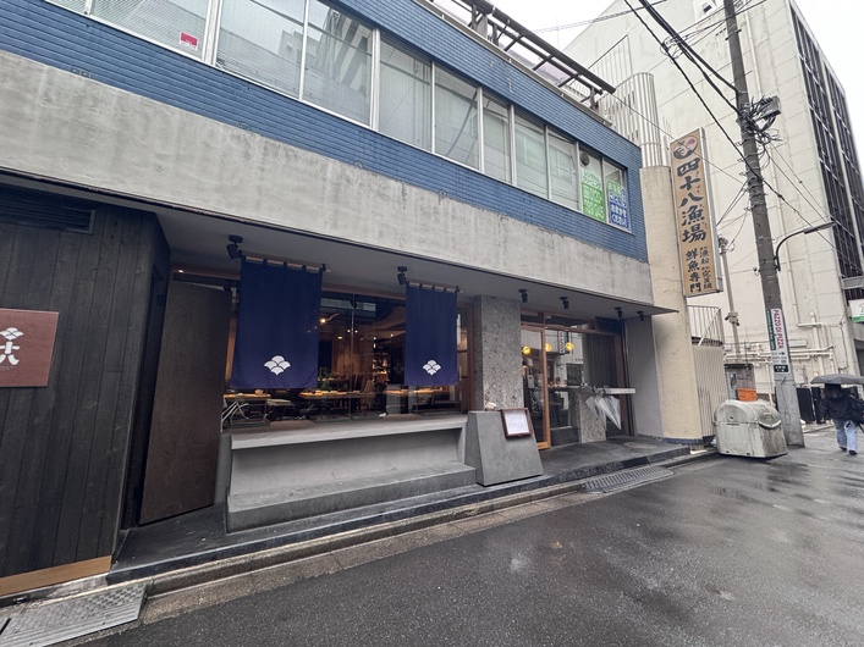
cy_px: 324
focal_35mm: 14
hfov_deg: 102.1
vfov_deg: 85.7
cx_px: 432
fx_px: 349
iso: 160
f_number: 2.2
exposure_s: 1/50
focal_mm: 2.22
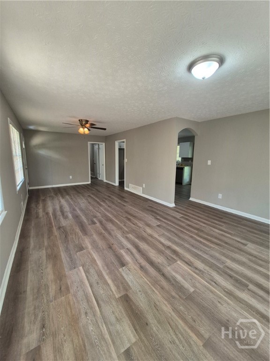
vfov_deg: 106.2
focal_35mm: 13
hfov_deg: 89.9
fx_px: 135
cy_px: 180
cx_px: 135
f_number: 2.2
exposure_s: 1/60
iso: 100
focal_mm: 1.74
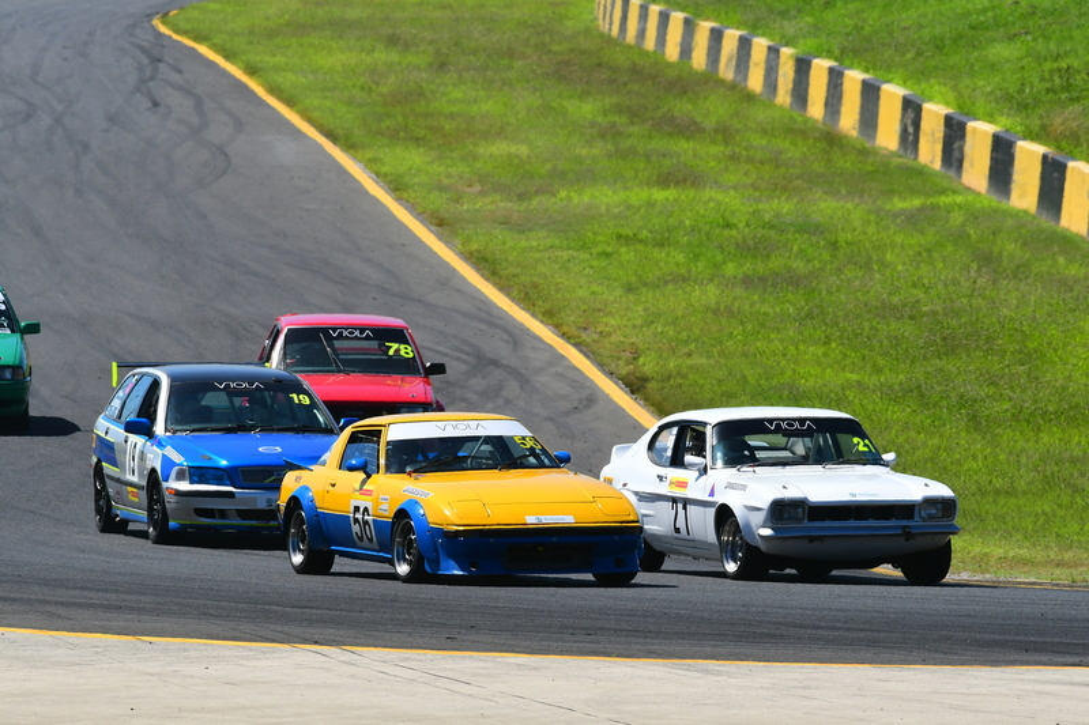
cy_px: 362
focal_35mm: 585
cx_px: 544
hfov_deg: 3.5
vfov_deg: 2.3
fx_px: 17691
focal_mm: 390
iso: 500
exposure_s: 1/640
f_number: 13
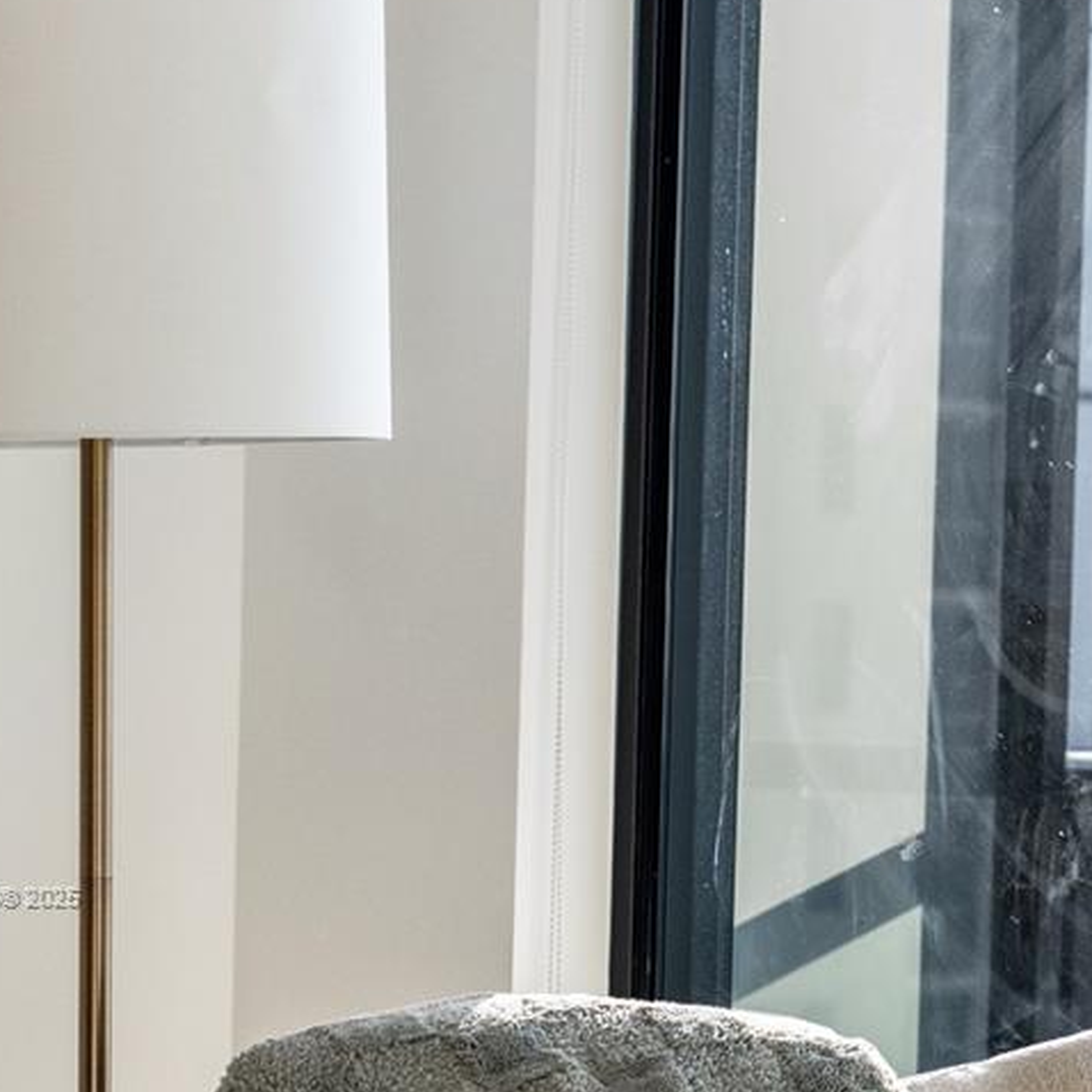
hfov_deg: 10.9
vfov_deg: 10.9
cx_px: 624
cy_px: 898
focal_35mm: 160
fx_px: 5710
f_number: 4
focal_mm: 50
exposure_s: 1/800
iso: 1000
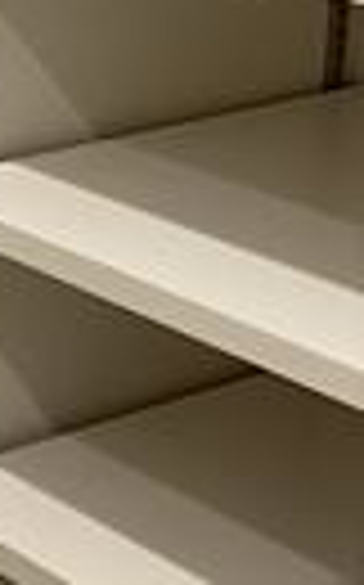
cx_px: -355
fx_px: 2163
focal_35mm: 136
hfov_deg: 9.1
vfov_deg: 15.2
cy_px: 45
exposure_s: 1/50
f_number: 1.8
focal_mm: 4.25
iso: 80
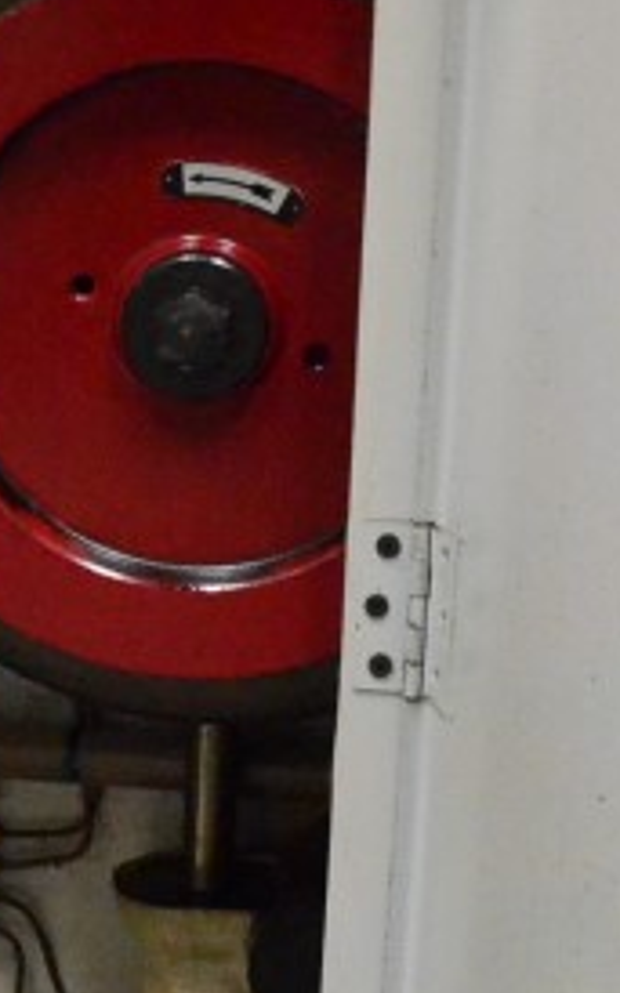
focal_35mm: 133
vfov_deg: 15.5
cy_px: 881
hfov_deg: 9.4
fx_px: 3599
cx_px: -462
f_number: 4.5
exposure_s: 1/80
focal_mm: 22
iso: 6400
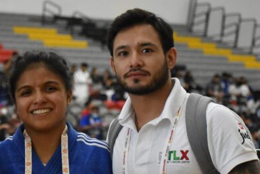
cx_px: 38
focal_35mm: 204
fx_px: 1474
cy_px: 106
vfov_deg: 6.7
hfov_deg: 10.0
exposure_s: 1/1250
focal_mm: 70
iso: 8000
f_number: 4.5
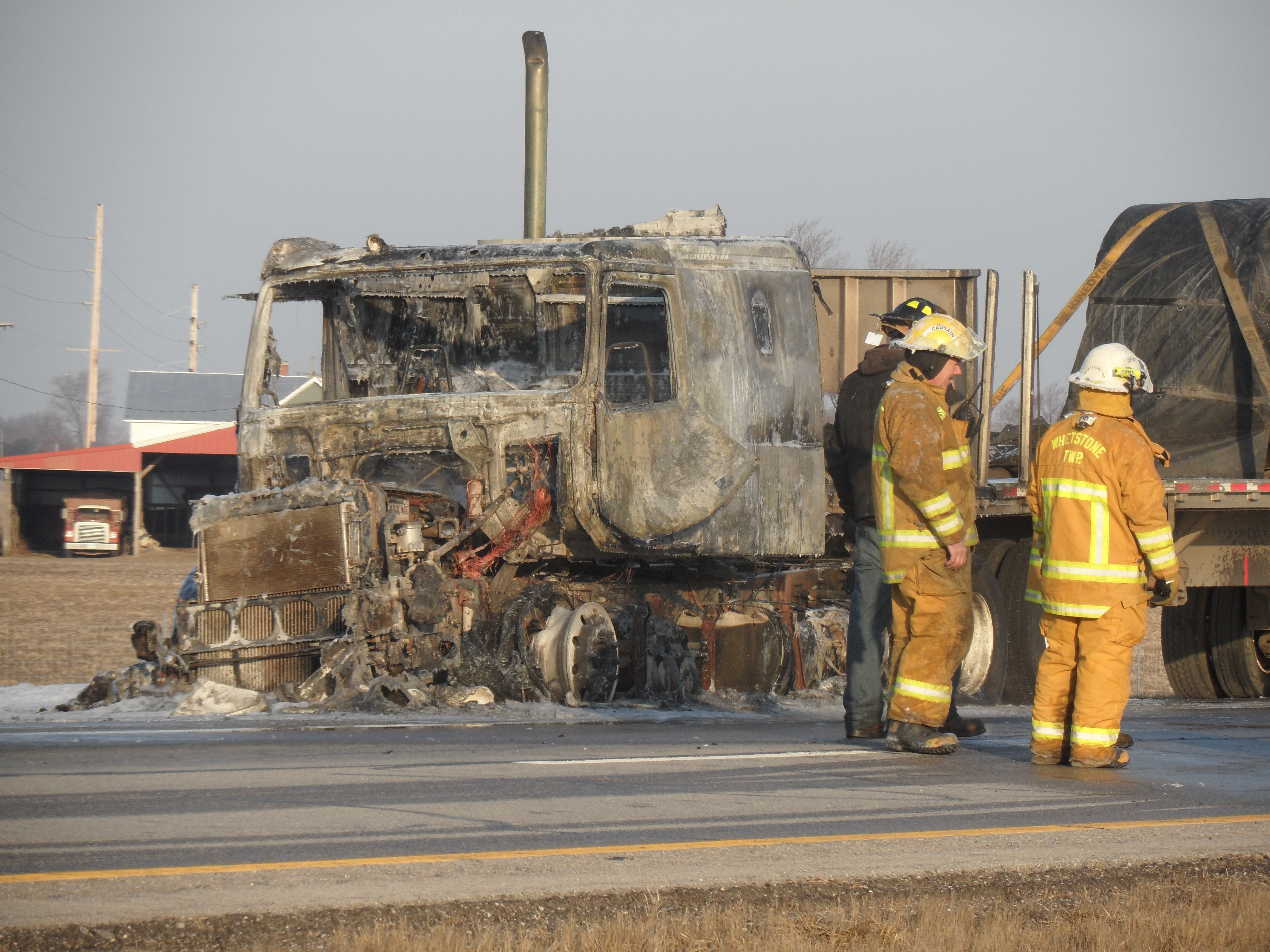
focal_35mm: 240
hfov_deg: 8.2
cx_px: 635
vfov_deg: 6.2
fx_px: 8805
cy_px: 476
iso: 80
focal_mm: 39.5
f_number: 5
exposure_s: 1/250
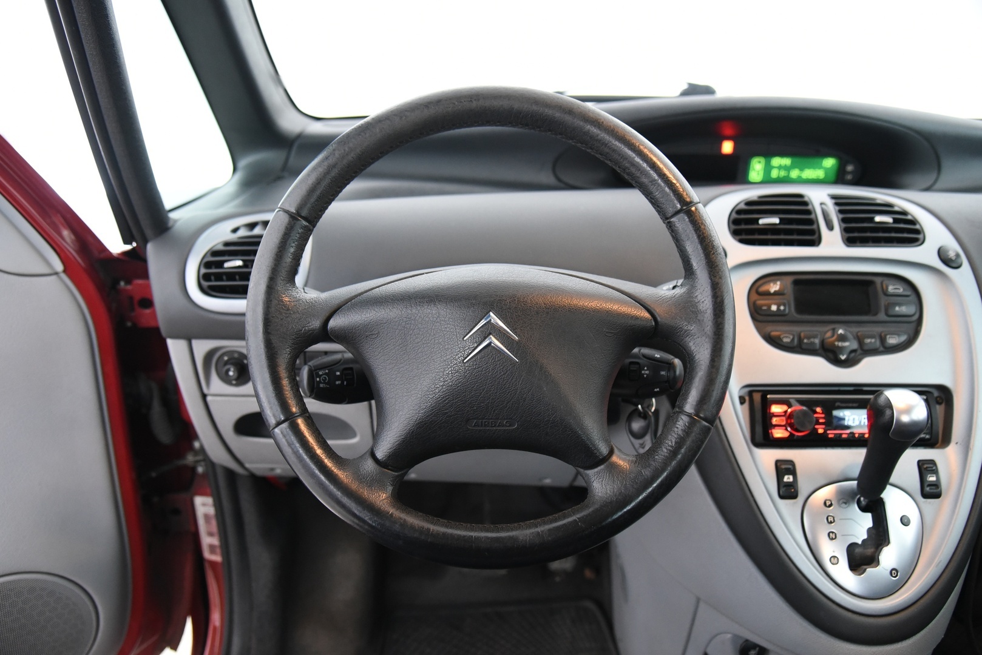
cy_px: 328
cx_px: 491
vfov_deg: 43.6
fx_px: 819
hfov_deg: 61.9
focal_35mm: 30
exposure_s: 1/20
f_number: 4
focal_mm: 30
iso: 4000
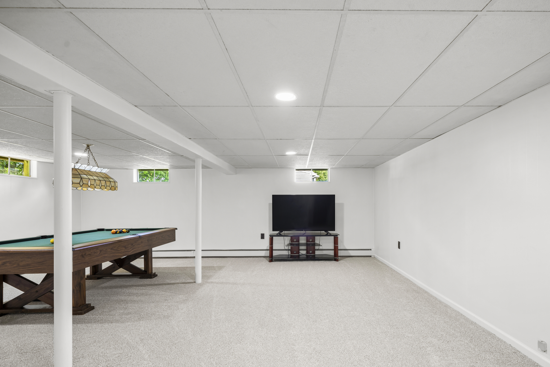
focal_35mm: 18
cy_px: 203
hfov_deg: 89.7
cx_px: 305
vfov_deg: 67.2
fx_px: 275
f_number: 7.1
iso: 320
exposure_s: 1/8
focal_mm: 16
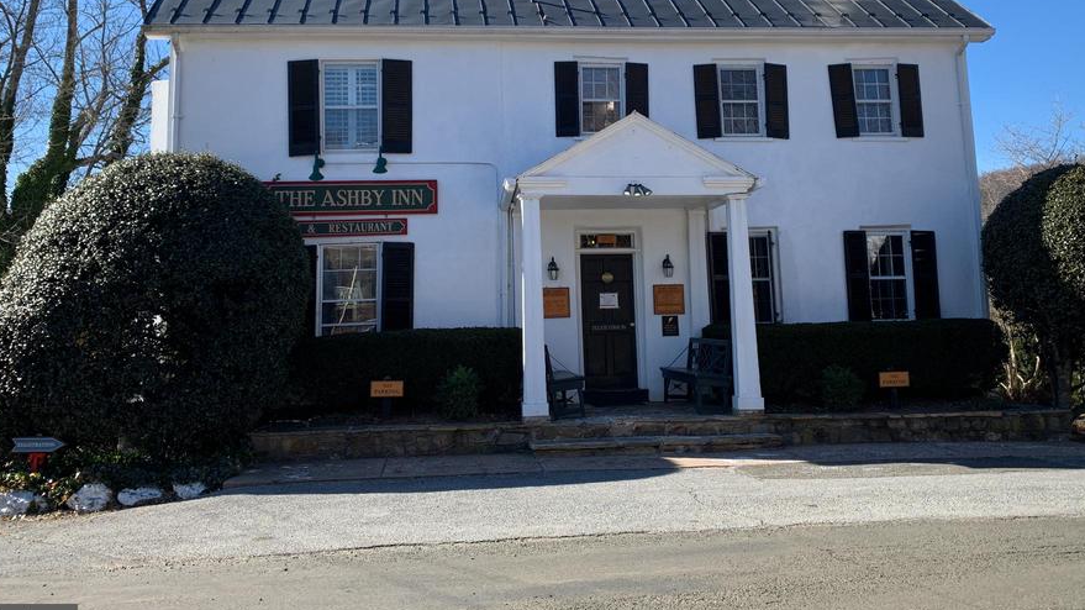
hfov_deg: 59.5
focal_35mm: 33
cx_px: 555
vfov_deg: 35.1
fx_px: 949
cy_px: 180
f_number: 1.8
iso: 25
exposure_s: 1/981
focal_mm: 4.25
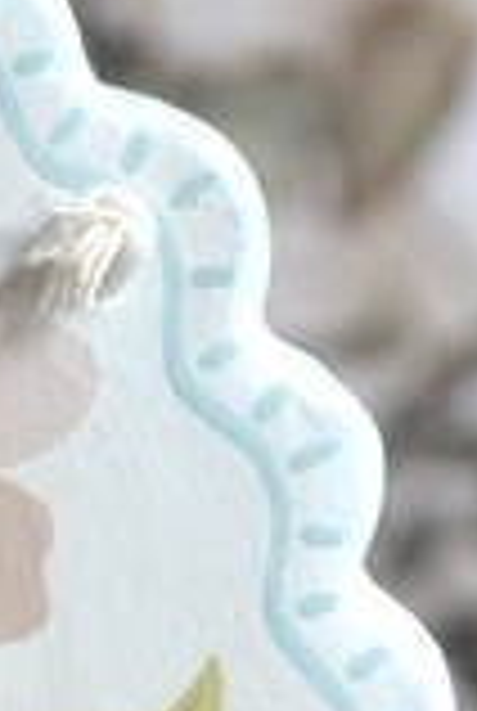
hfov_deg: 6.1
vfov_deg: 9.1
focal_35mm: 225
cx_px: -225
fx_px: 4452
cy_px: 680
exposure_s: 1/80
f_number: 4.2
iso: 400
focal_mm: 24
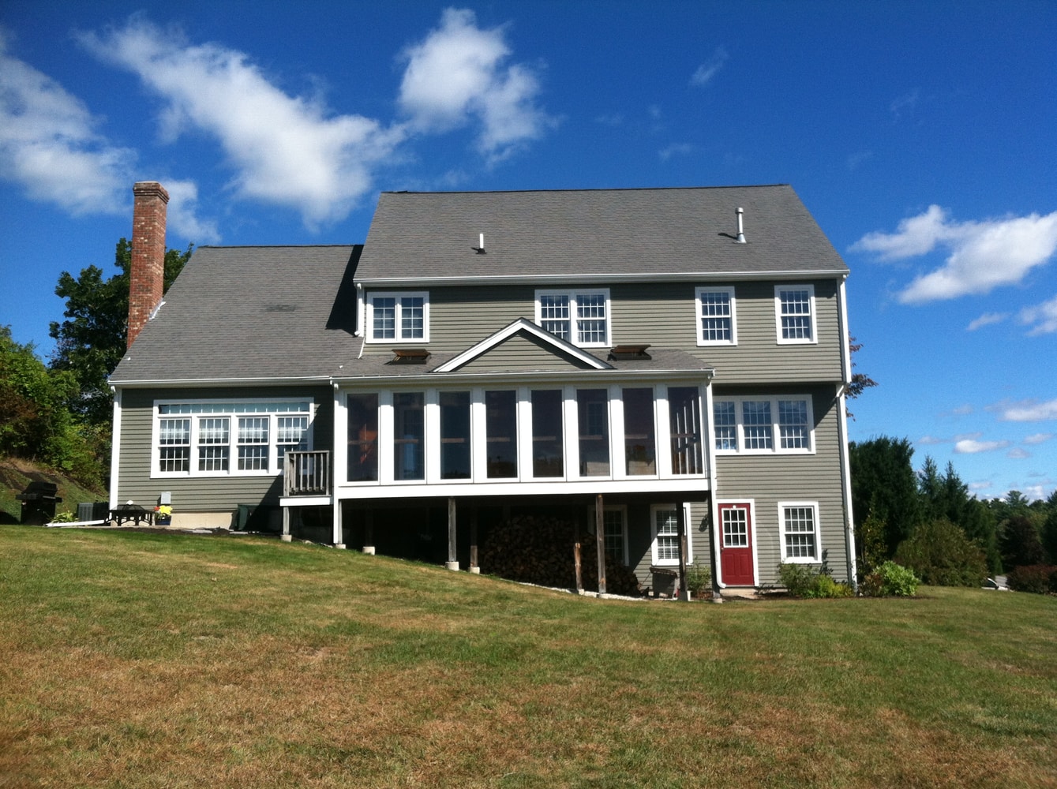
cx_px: 528
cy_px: 394
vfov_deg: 40.6
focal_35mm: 35
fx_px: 1067
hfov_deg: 52.7
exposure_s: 1/1304
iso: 80
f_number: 2.8
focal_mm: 3.85
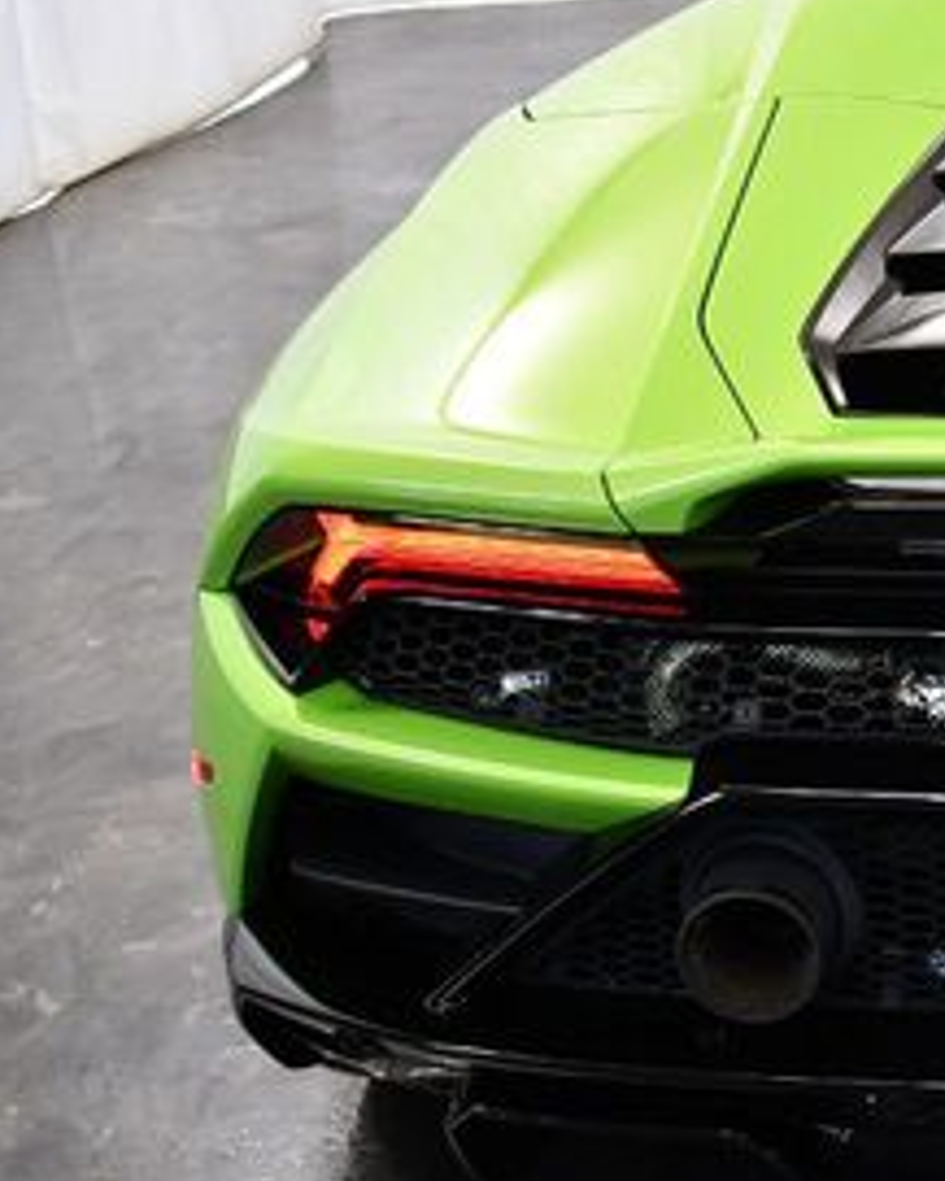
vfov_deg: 23.8
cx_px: 1237
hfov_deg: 17.9
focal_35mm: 80
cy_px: 425
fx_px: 2795
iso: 800
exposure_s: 1/160
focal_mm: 18
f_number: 3.5
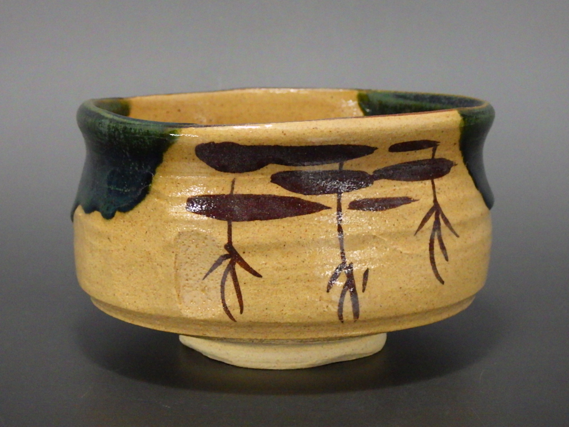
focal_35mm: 77
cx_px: 284
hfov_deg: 25.3
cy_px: 214
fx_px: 1266
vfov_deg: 19.1
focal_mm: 13.7
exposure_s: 1/20
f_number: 4.8
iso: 400
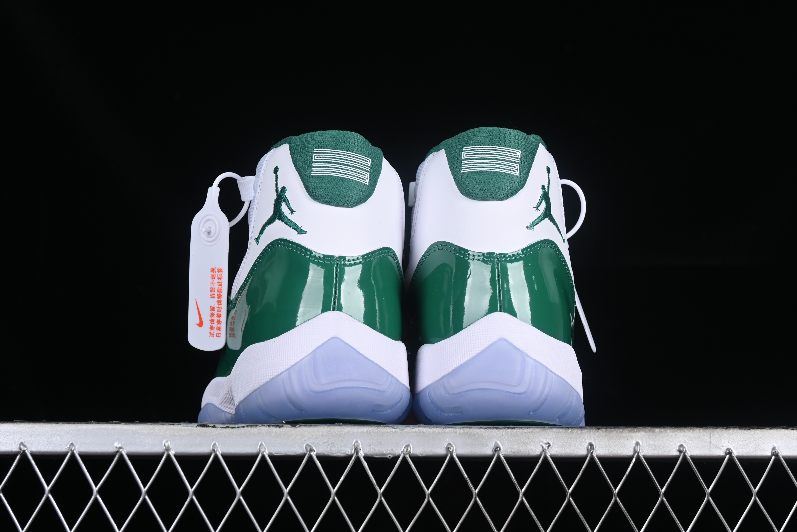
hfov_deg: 27.0
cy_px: 266
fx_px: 1660
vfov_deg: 18.2
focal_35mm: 75
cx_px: 398
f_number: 8
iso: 160
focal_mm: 50
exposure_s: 1/80
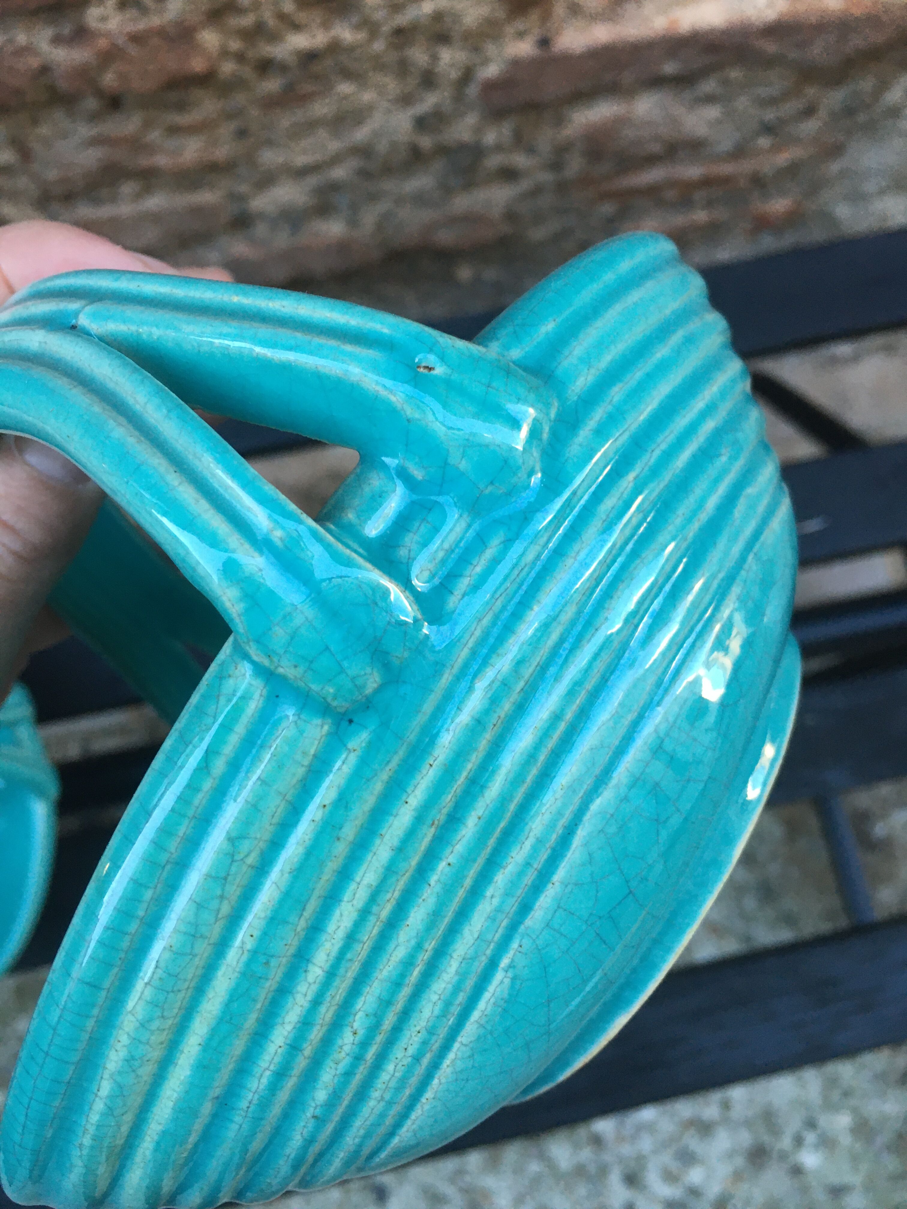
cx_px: 454
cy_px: 604
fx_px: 1013
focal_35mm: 29
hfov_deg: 48.2
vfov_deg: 61.7
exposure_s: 1/33
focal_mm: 4.15
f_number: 2.2
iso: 50
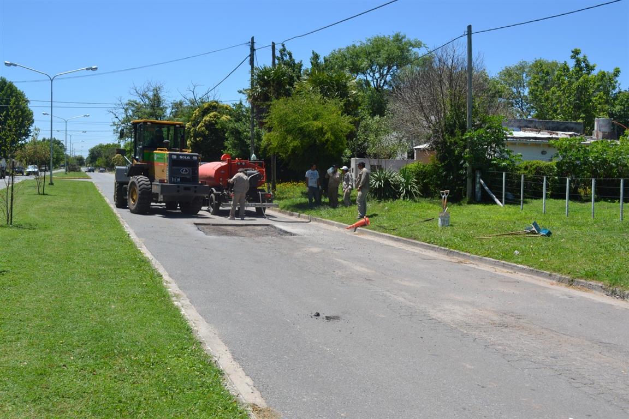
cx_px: 314
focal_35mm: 39
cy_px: 210
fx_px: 681
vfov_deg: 34.2
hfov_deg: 49.6
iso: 100
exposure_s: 1/250
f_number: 8
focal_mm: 26
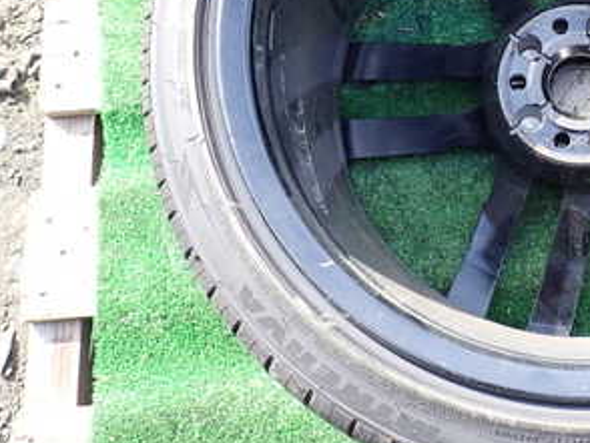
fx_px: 870
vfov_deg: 28.0
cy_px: 84
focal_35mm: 51
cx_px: 582
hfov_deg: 34.3
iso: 100
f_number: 2.8
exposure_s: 1/125
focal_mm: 4.5
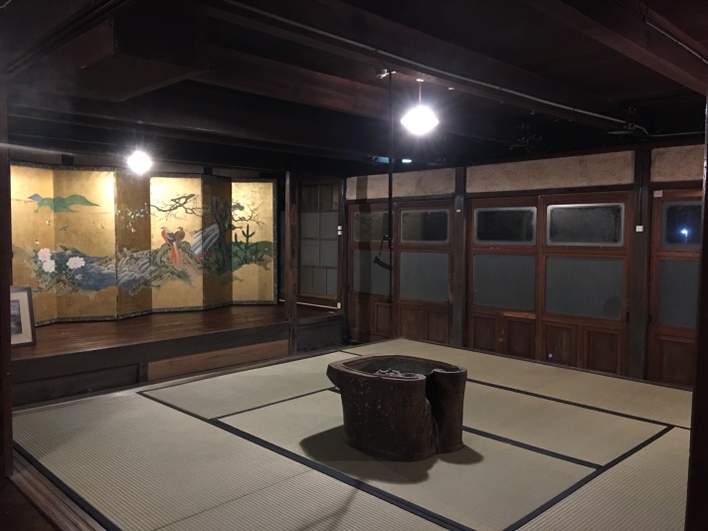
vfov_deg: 48.2
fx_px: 593
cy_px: 266
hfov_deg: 61.7
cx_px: 354
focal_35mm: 29
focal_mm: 4.15
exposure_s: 1/4
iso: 160
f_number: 2.2
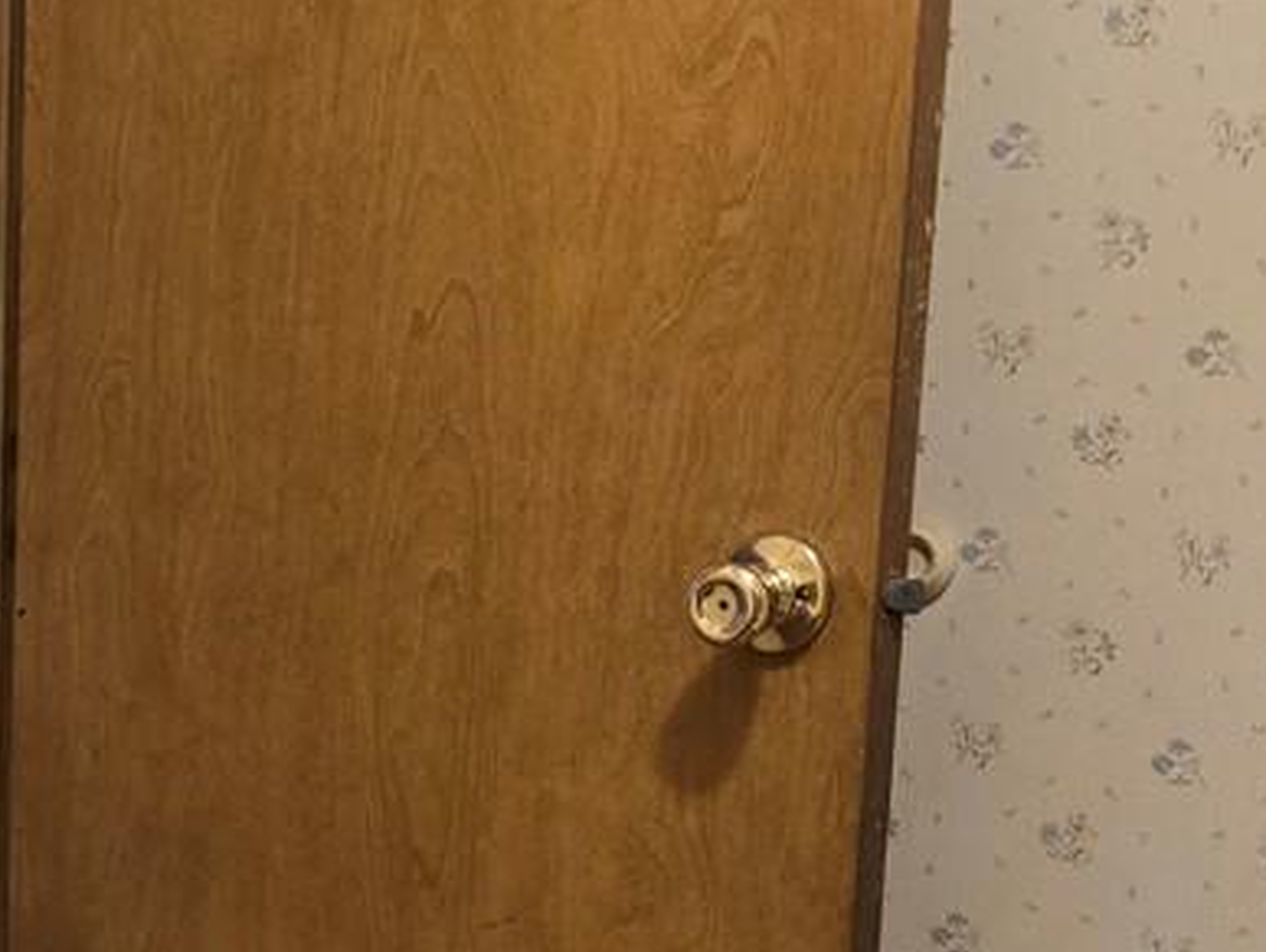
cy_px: 906
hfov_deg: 19.0
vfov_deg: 15.4
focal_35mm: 95
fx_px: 3478
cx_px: -419
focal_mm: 5.4
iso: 500
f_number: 1.8
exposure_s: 1/60
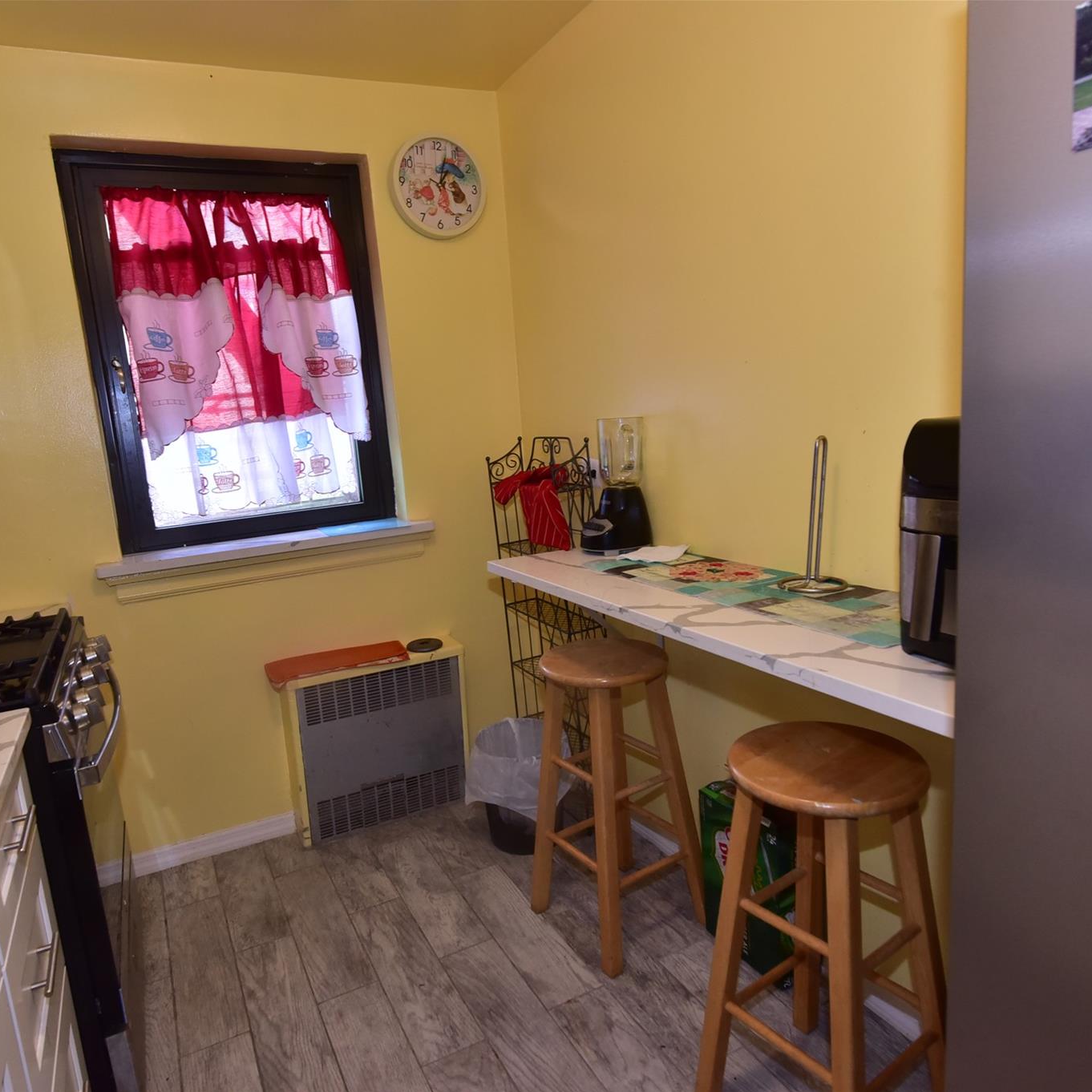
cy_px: 546
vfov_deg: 67.3
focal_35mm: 23
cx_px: 508
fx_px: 821
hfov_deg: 67.2
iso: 1250
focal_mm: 18
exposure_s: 1/60
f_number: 7.1
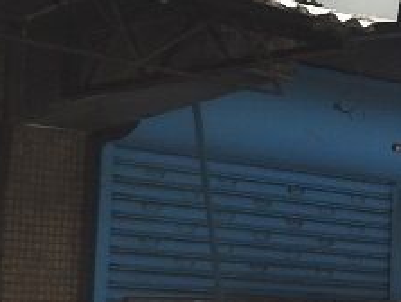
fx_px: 1416
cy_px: 203
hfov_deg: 12.6
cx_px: 955
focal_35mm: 122
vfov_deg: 12.2
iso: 100
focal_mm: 4.3
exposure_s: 1/50
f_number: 3.3
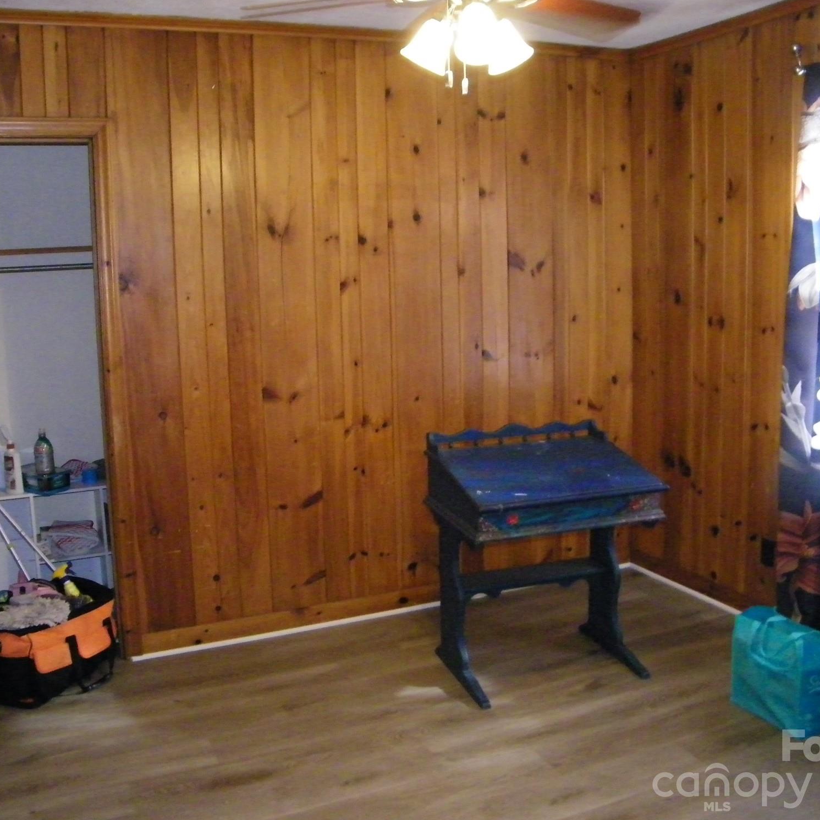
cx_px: 400
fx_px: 911
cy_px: 410
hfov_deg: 48.4
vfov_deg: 48.5
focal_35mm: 34
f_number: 3.5
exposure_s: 1/30
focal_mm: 5
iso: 800
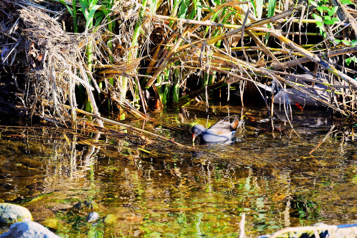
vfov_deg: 3.1
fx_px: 4462
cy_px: 119
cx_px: 178
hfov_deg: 4.6
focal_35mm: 450
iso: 320
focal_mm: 300
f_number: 5
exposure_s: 1/400
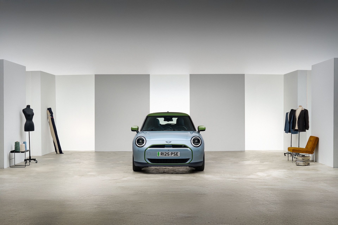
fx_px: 469
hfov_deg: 39.6
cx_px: 169
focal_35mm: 50
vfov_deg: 27.0
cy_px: 112
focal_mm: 50
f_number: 8
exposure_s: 2.5
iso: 100
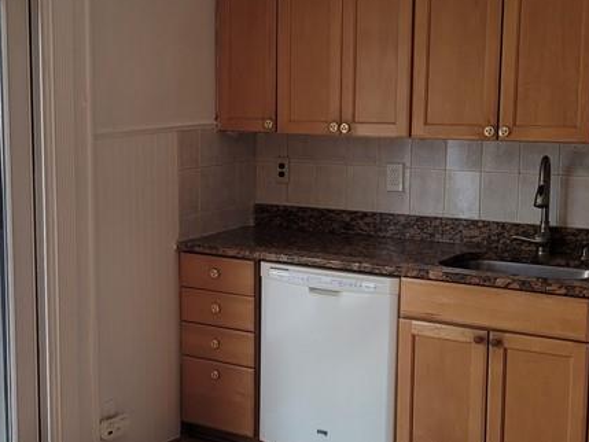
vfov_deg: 23.7
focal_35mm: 62
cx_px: 135
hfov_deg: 30.6
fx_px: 1055
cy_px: 232
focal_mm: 5.4
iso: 40
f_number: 1.8
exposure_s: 1/166
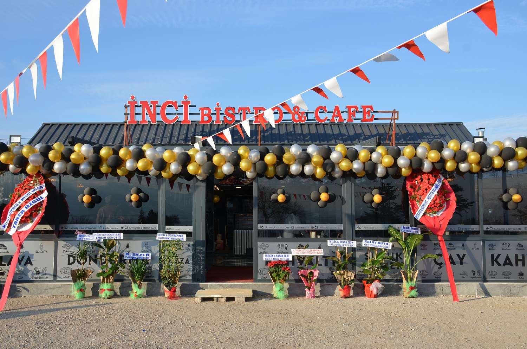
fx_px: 526
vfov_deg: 36.7
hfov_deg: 53.2
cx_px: 264
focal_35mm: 36
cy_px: 174
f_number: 8
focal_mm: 24
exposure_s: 1/250
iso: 180
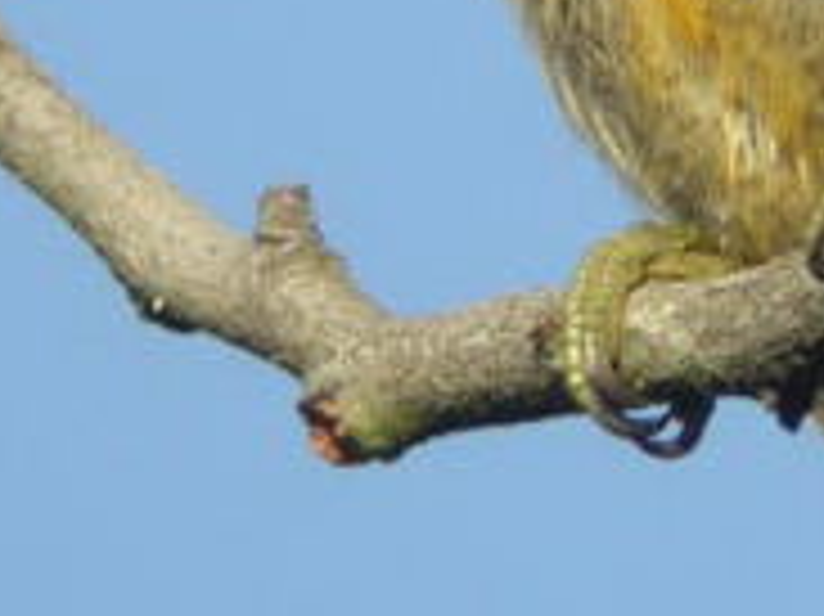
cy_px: 40
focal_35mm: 405
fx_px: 9634
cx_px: 829
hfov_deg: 4.9
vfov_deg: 3.7
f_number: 4.3
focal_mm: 24
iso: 100
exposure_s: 1/143
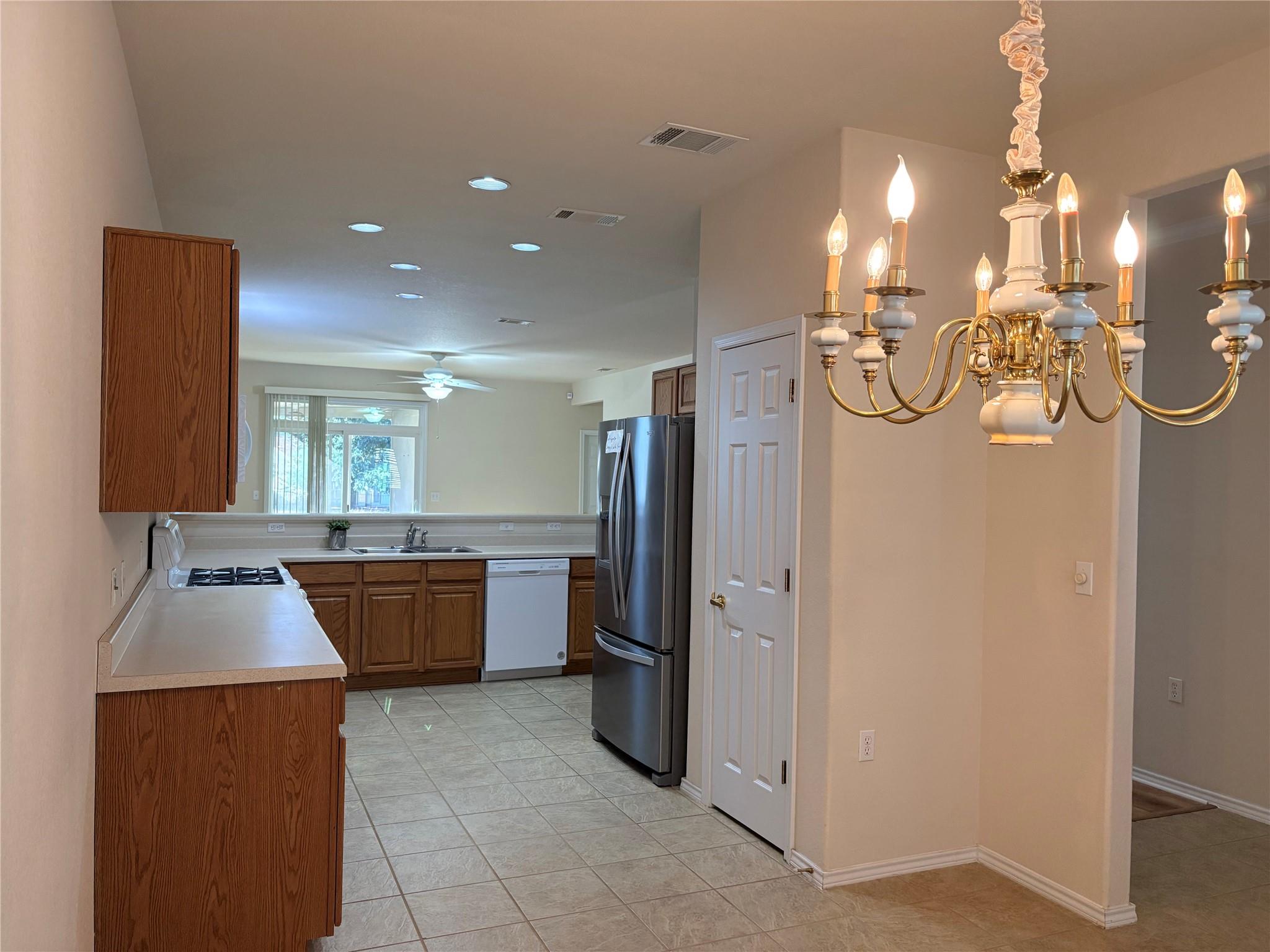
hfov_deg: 67.3
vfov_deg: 53.1
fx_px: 954
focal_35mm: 26
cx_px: 635
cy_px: 476
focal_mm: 5.96
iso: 200
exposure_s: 1/120
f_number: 1.6
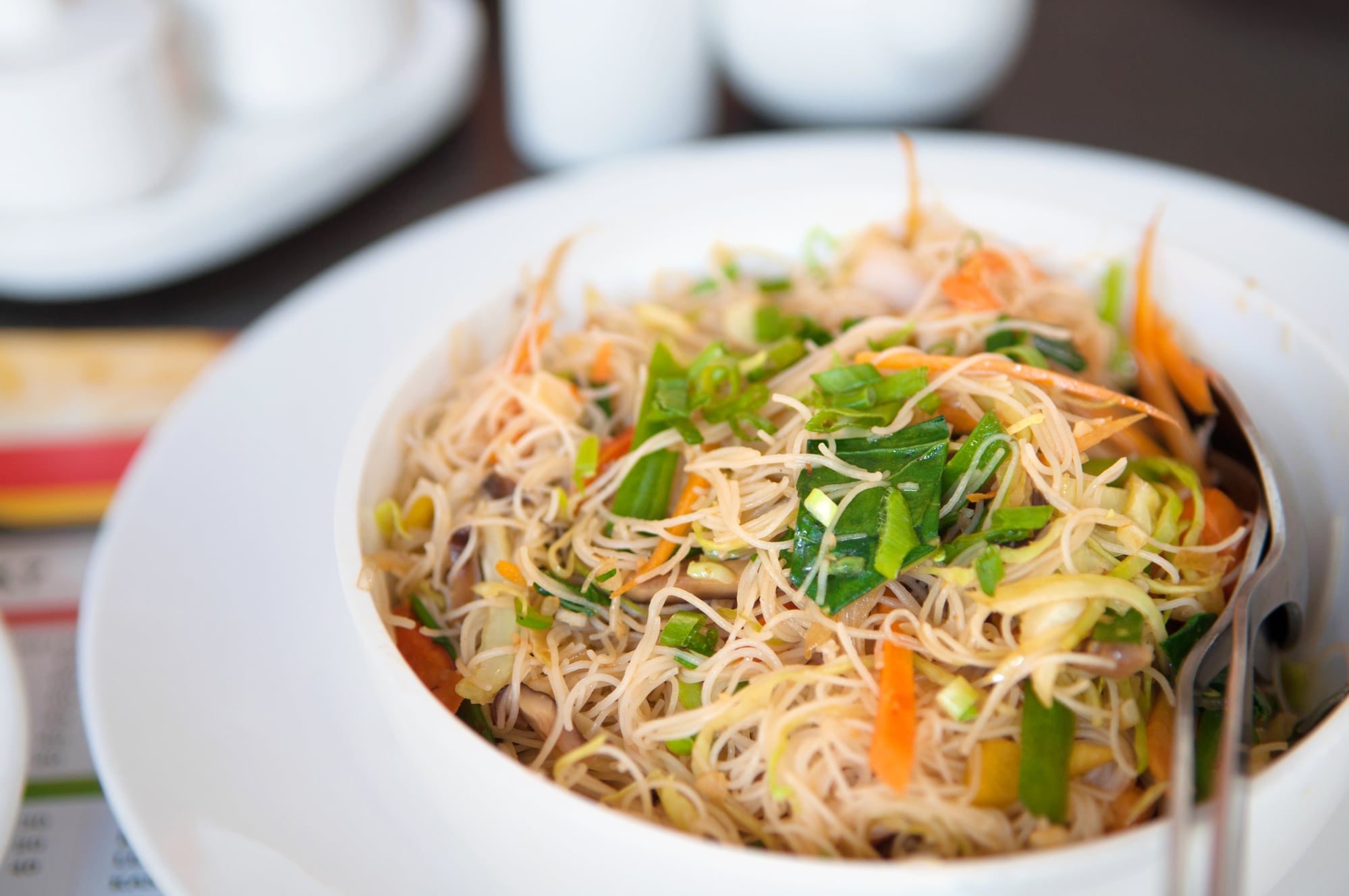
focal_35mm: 57
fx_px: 2133
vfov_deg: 23.7
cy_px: 448
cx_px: 674
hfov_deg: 35.1
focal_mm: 38
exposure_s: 1/50
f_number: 2.8
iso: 320
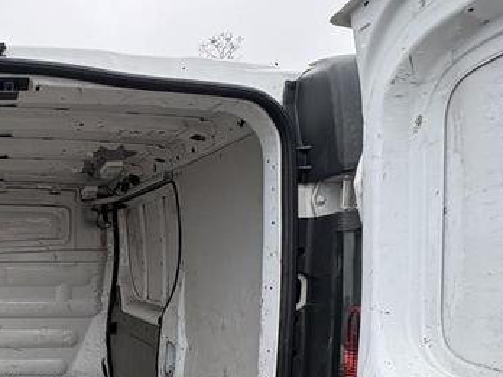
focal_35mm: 36
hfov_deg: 44.6
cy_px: 348
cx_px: 14
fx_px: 523
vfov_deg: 36.8
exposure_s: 1/136
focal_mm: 2.22
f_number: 2.2
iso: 80
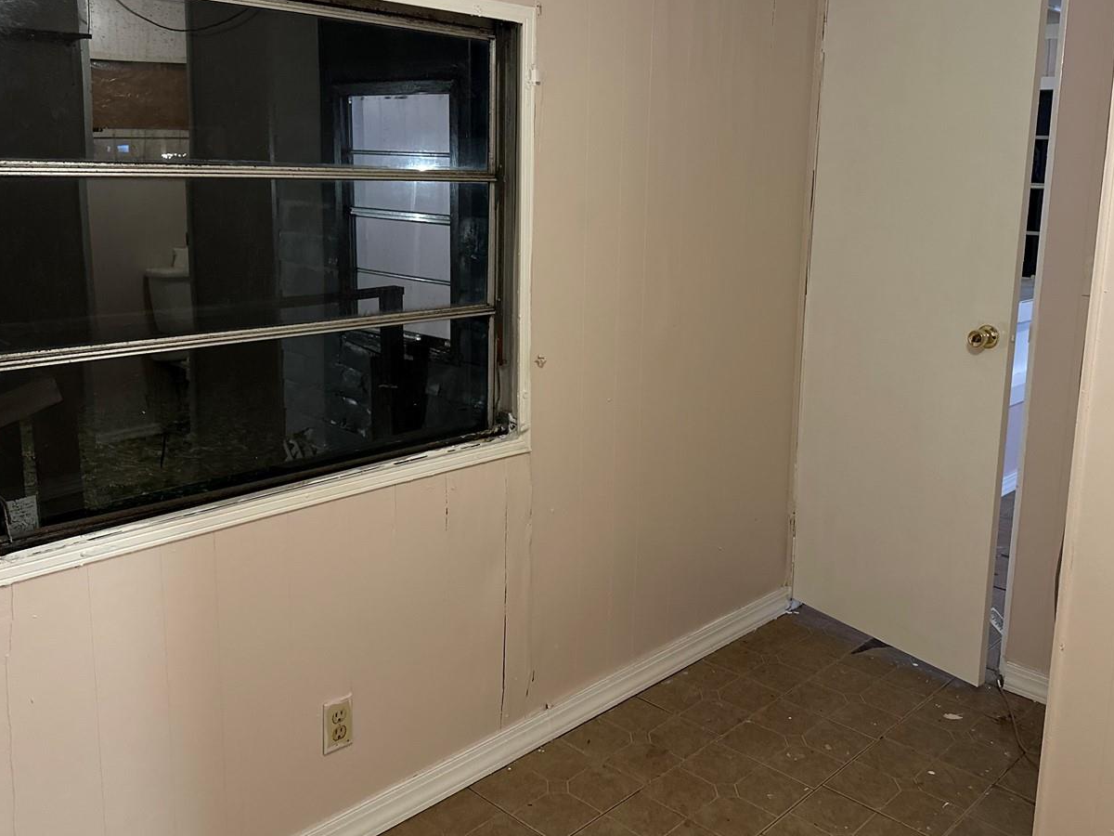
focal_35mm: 32
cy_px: 331
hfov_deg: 56.7
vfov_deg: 43.9
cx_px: 614
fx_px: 1030
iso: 500
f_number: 1.78
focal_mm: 6.86
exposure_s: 1/60
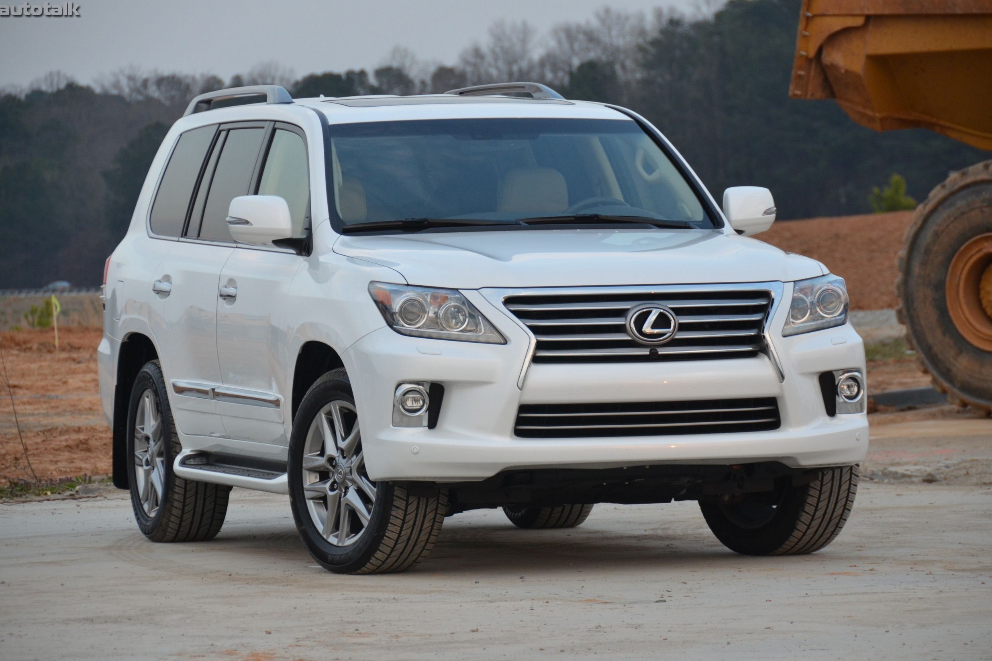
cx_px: 492
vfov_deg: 7.0
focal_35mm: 197
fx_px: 5428
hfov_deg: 10.4
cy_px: 332
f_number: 5.6
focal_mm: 130
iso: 1000
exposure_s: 1/500
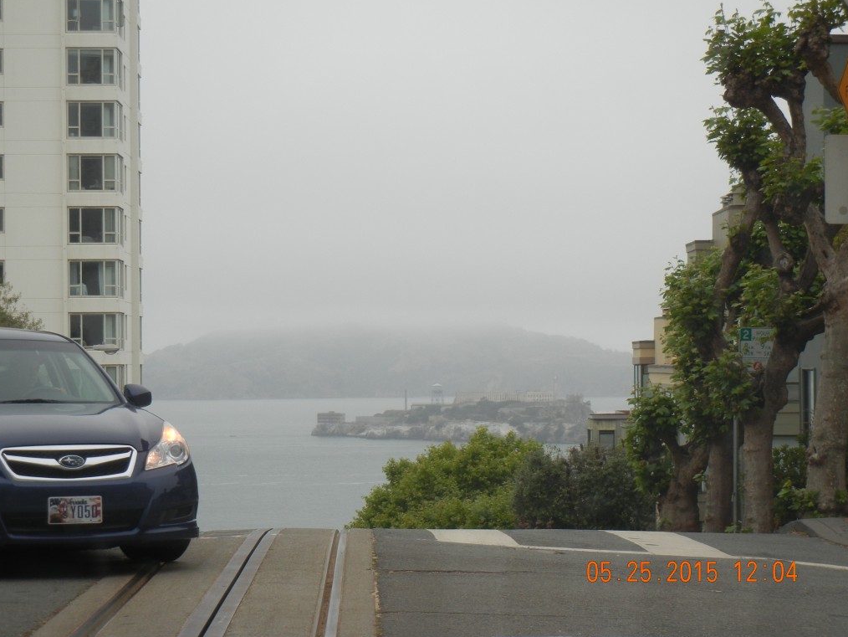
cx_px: 421
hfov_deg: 19.1
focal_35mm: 103
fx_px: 2524
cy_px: 317
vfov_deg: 14.4
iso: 160
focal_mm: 18.3
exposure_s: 1/317
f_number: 4.5
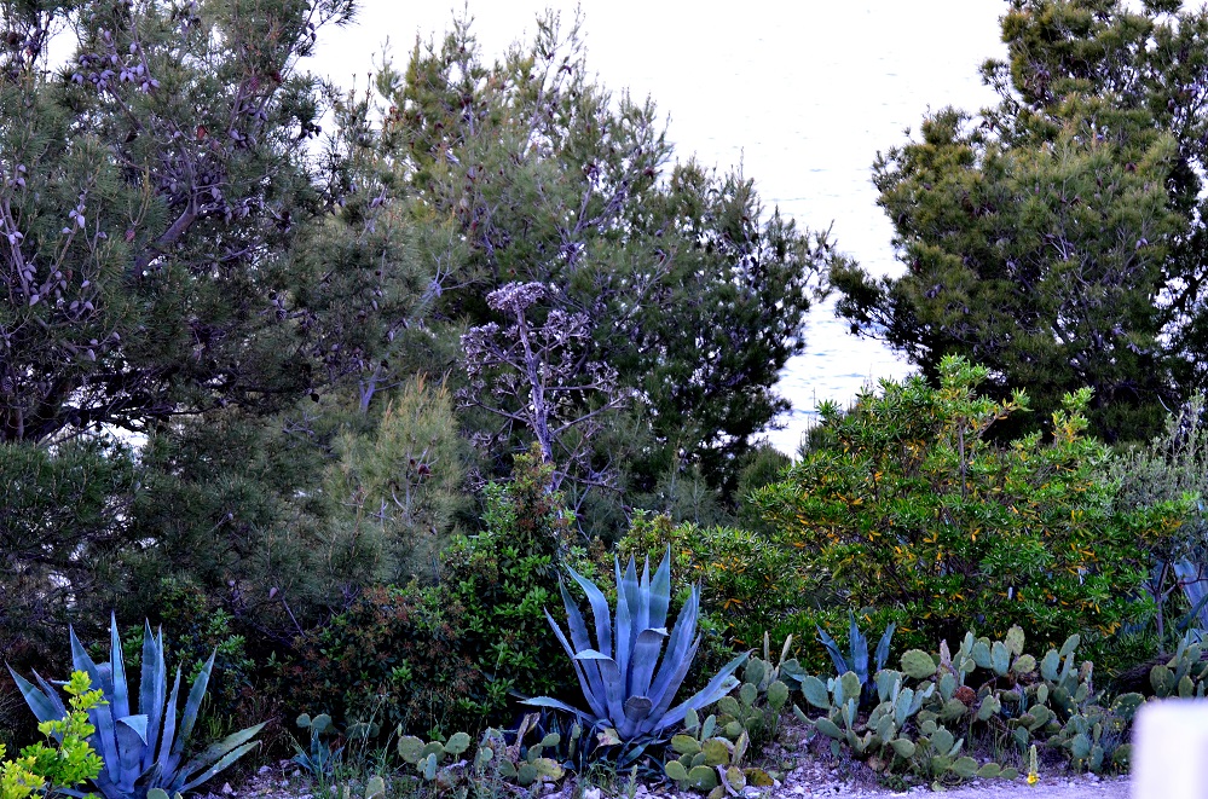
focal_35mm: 120
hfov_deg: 17.1
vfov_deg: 11.4
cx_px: 604
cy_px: 400
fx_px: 4017
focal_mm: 80
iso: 450
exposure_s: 1/30
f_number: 5.6
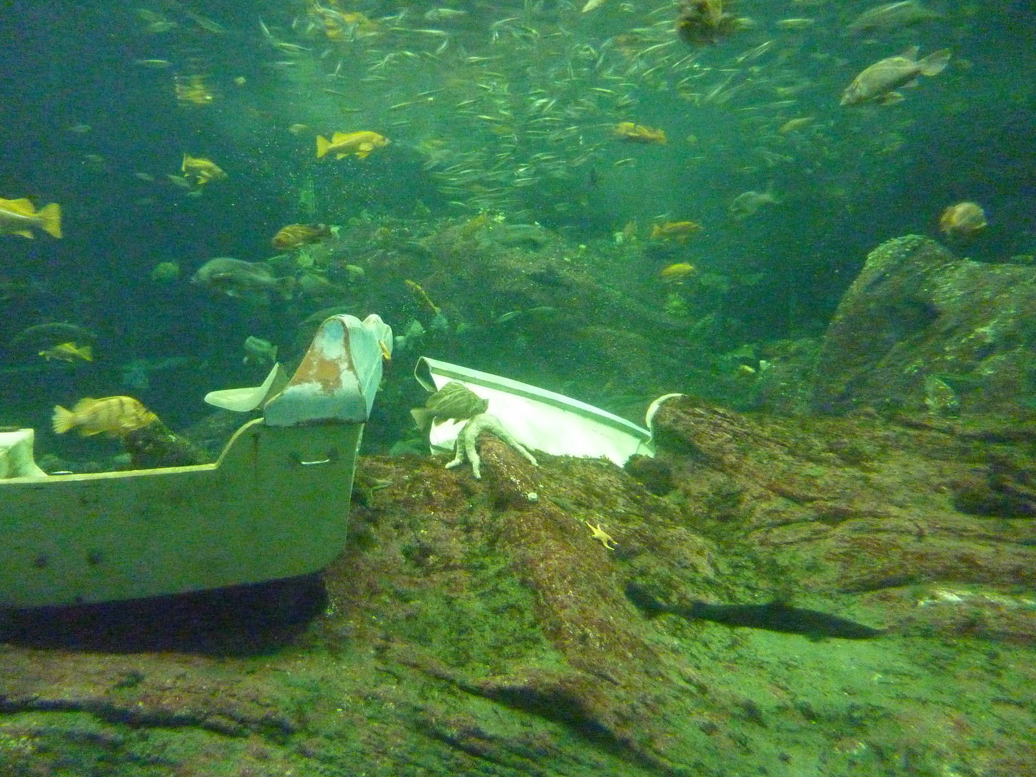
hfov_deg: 69.4
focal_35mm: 25
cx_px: 518
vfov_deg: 54.9
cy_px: 388
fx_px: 748
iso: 1600
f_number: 3.3
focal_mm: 4.1
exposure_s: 1/8
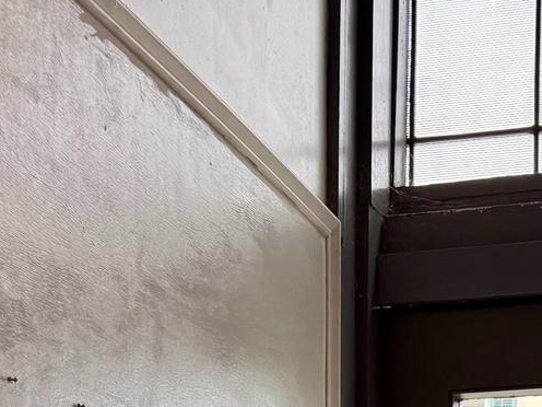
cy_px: 826
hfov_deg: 19.7
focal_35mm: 99
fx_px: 1550
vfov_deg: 12.9
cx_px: 422
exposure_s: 1/235
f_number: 1.78
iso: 125
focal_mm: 6.76
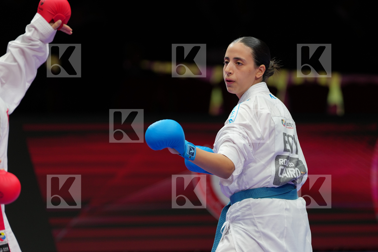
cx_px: 189
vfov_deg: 4.6
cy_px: 126
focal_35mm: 300
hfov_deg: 6.9
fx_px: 3149
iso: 400
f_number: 2.8
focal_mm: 200
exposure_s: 1/1000
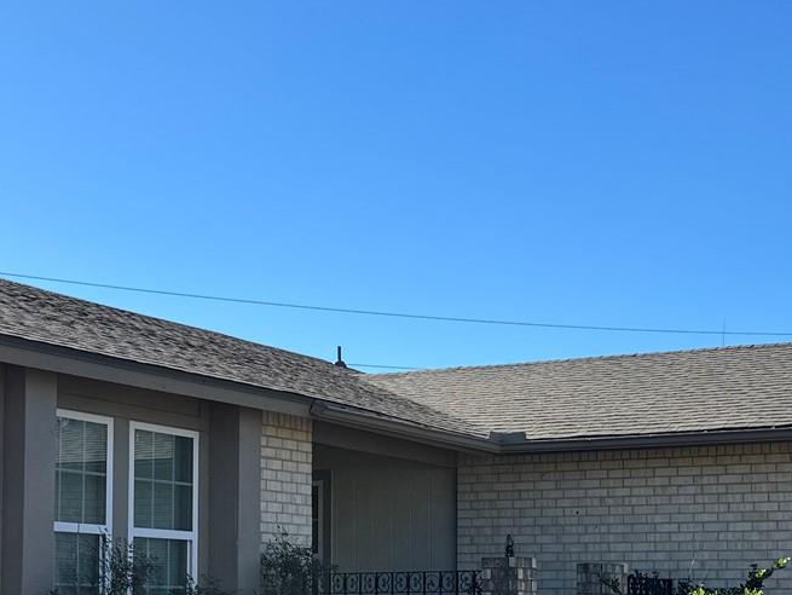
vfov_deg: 19.4
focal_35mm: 75
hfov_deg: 26.0
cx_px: 388
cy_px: 480
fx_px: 1717
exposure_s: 1/4049
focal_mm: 6.76
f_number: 1.78
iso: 80
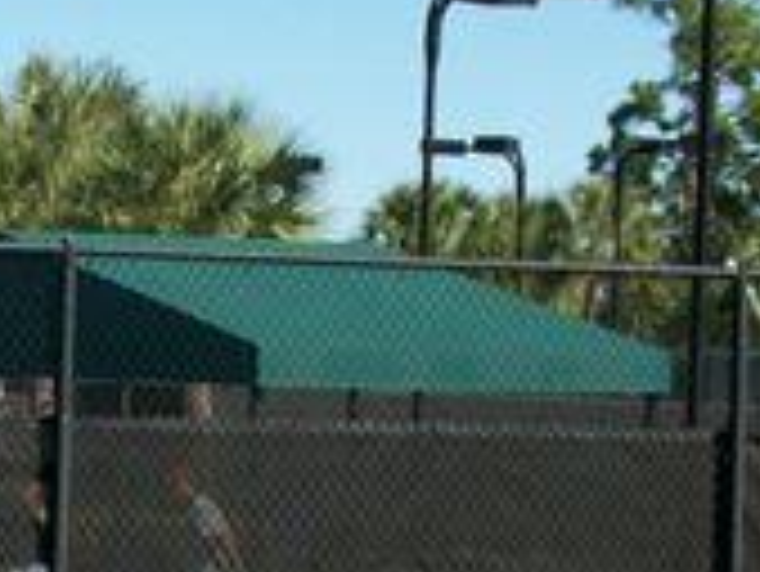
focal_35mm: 212
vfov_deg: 7.0
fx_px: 4658
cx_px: -243
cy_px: 721
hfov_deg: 9.2
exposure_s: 1/340
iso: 80
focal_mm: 9.4
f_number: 6
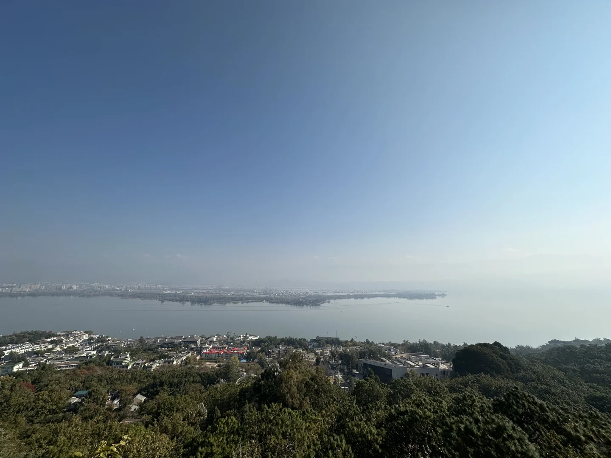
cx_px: 306
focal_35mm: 14
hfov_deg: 102.1
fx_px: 247
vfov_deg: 85.7
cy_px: 229
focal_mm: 2.22
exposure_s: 1/4464
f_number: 2.2
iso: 50
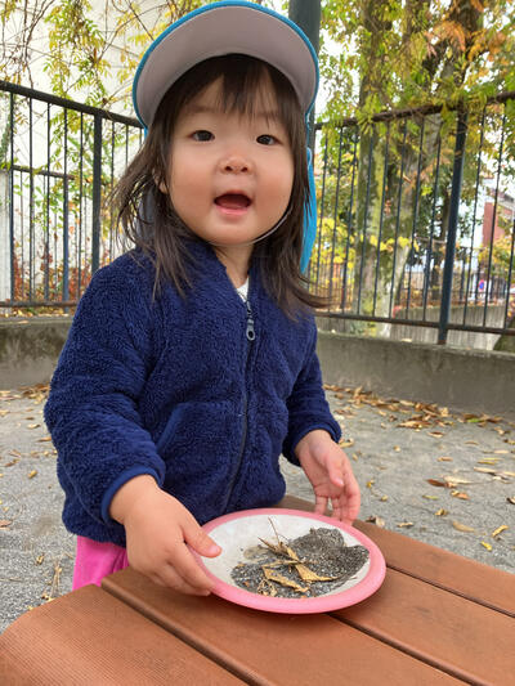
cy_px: 343
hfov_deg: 49.8
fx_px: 555
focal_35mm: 28
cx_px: 258
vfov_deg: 63.4
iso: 80
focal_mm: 3.99
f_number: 1.8
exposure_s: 1/121
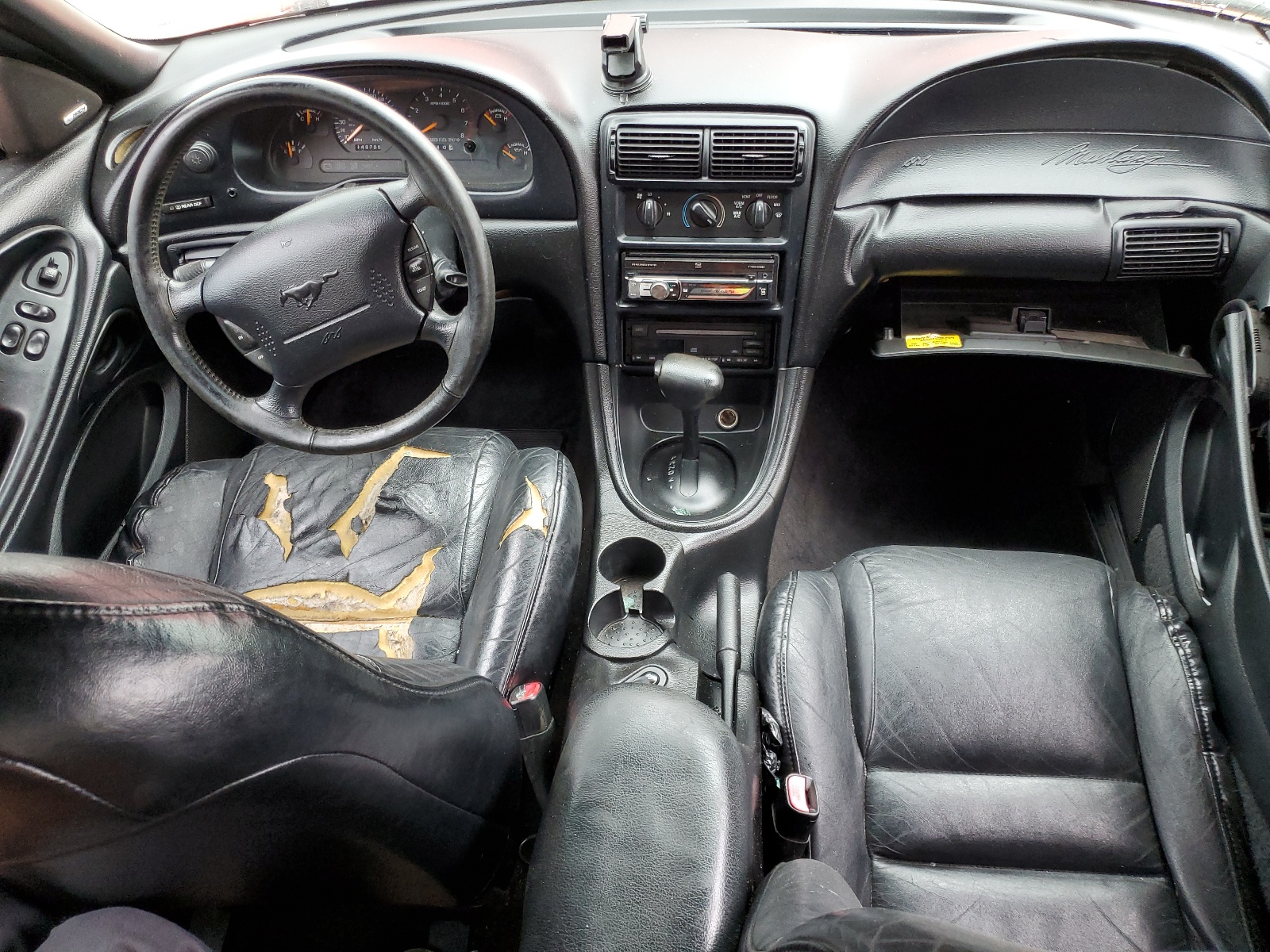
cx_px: 635
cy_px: 476
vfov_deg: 53.1
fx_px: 954
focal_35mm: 26
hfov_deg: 67.3
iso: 135
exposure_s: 1/60.2
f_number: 1.5
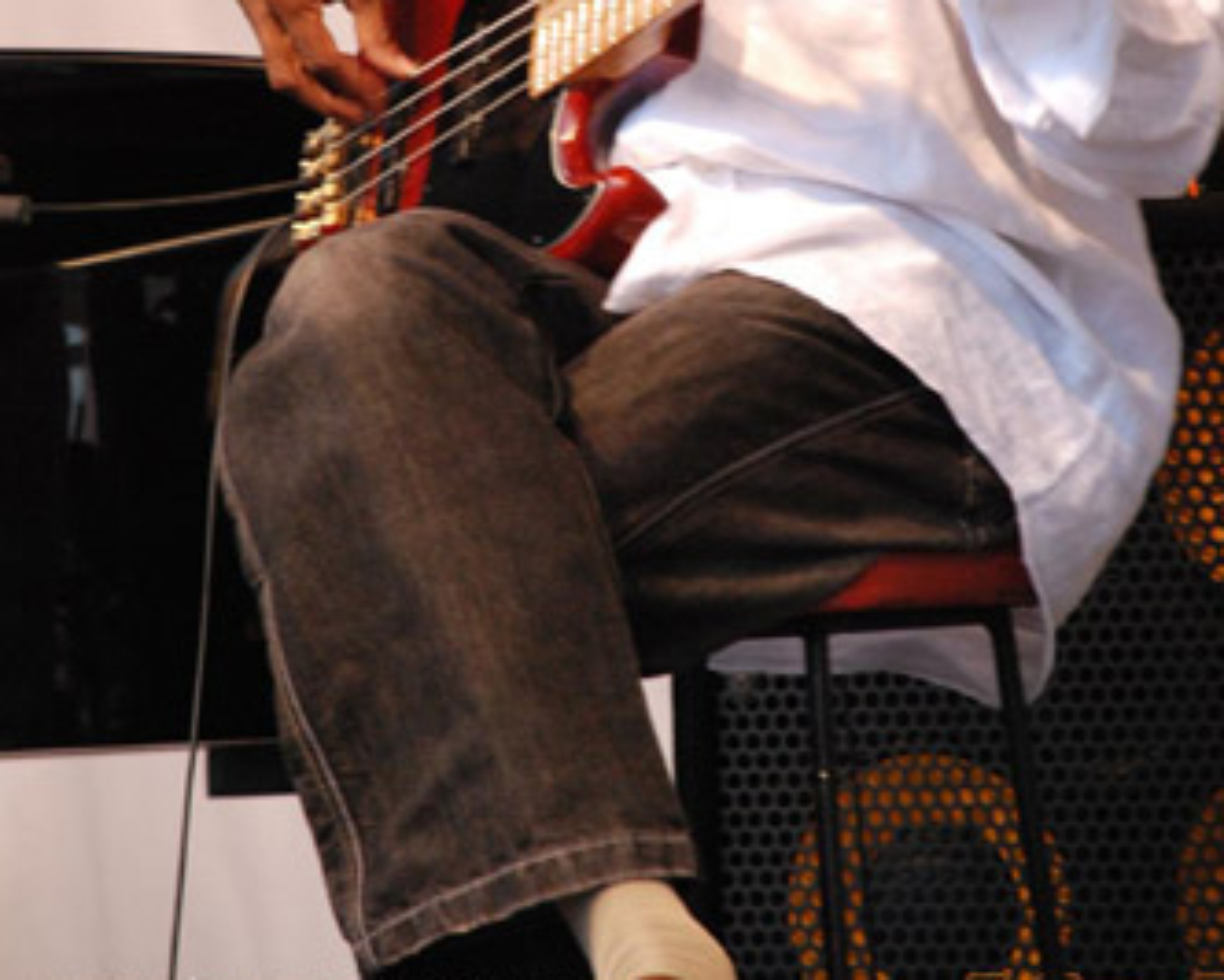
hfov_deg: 6.7
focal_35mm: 287
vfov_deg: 5.4
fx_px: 10392
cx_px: 610
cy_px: 147
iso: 1600
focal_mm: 135
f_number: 5.6
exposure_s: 1/25
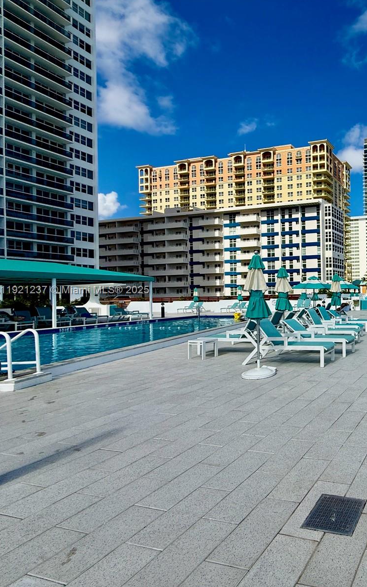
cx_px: 387
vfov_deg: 85.1
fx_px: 320
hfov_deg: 46.9
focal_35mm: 20
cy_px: 291
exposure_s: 1/4425
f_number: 2.2
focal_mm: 2.22
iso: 50
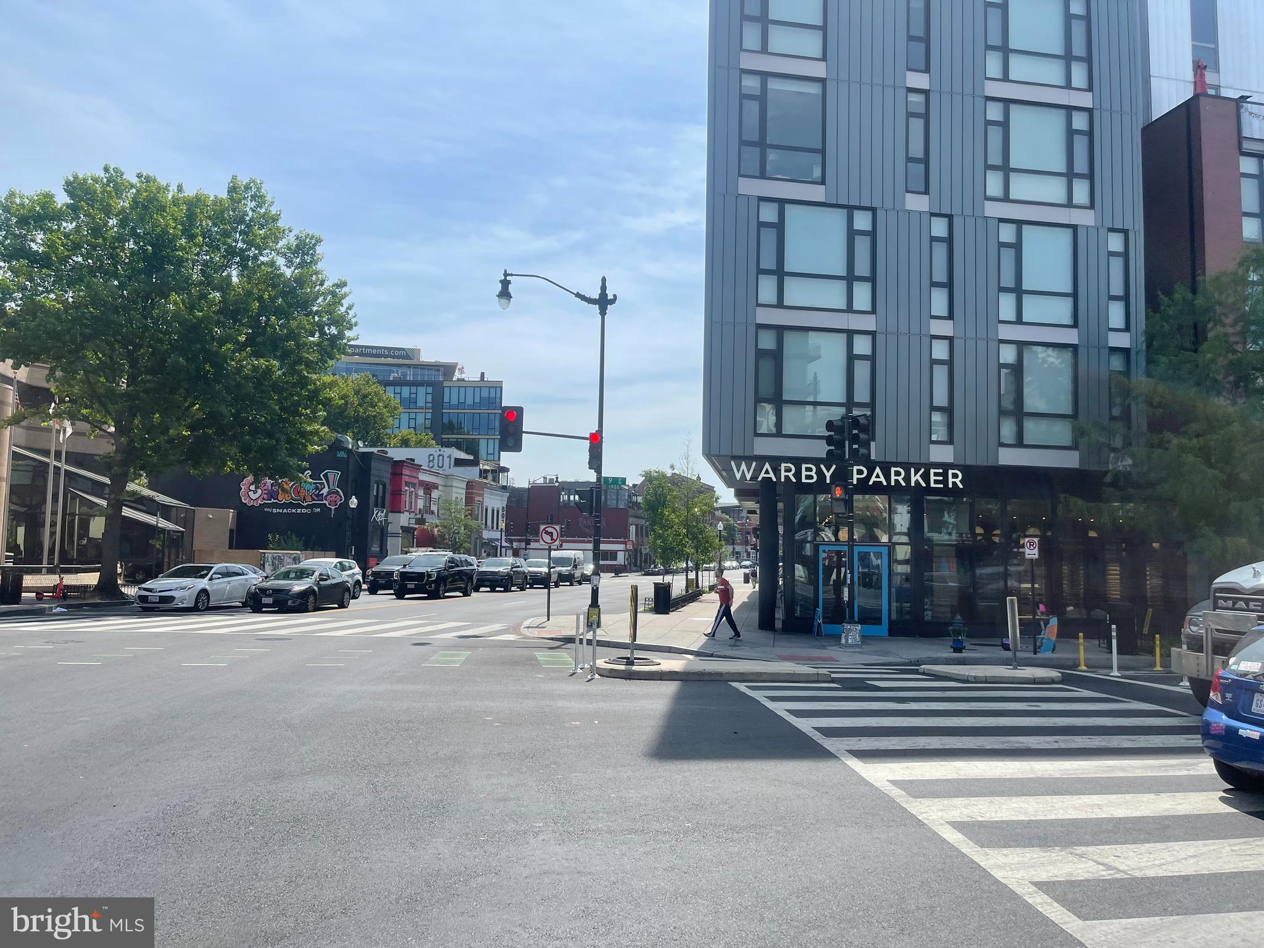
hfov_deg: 69.4
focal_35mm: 25
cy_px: 474
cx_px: 632
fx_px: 913
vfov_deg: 54.9
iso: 32
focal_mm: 5.1
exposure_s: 1/5128
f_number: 1.6
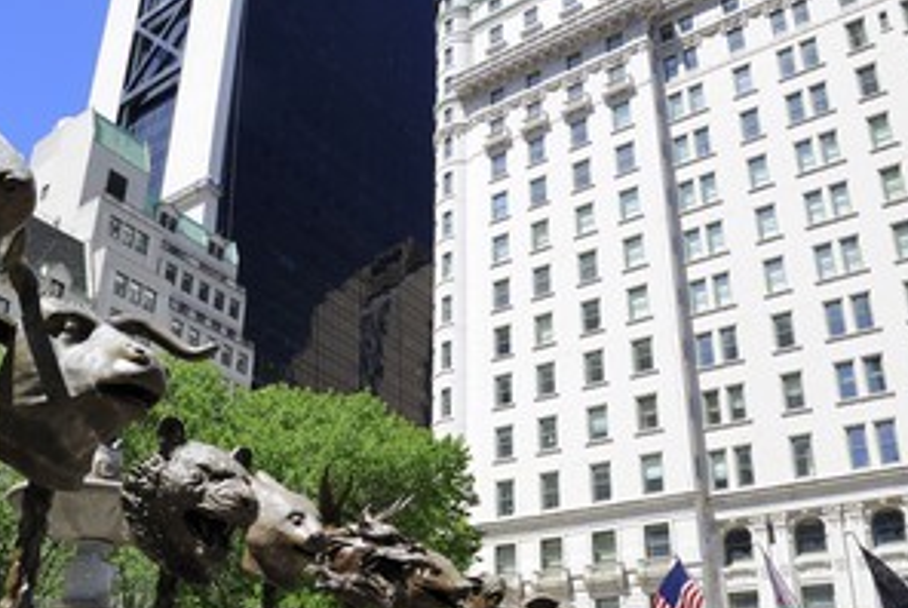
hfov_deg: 55.1
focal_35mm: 34
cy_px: 390
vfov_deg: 38.6
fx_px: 858
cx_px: 340
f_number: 9
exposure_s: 1/200
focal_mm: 24
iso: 200
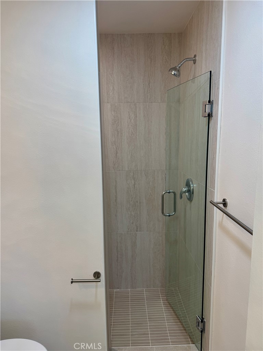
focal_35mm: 24
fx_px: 243
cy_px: 176
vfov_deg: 71.6
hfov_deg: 56.8
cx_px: 132
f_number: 1.78
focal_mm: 6.76
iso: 80
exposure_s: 1/120
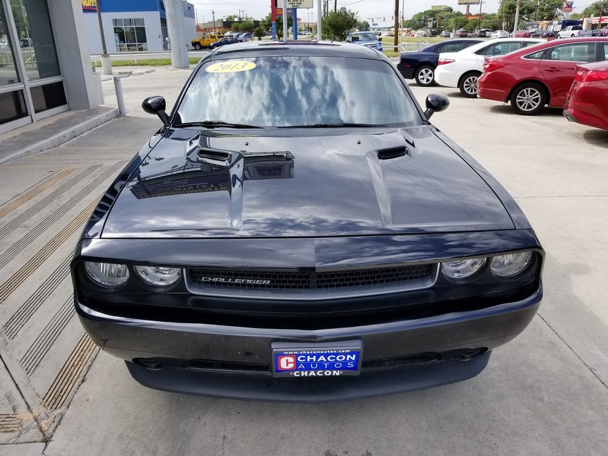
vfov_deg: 53.1
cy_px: 228
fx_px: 457
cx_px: 304
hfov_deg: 67.3
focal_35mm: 26
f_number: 1.7
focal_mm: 4.25
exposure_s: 1/1112
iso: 50
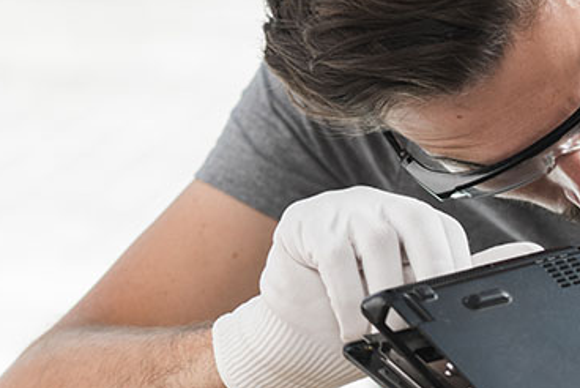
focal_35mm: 285
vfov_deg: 4.8
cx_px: 728
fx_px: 4595
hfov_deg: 7.2
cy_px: 229
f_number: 4
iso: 100
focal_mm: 105
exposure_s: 1/160
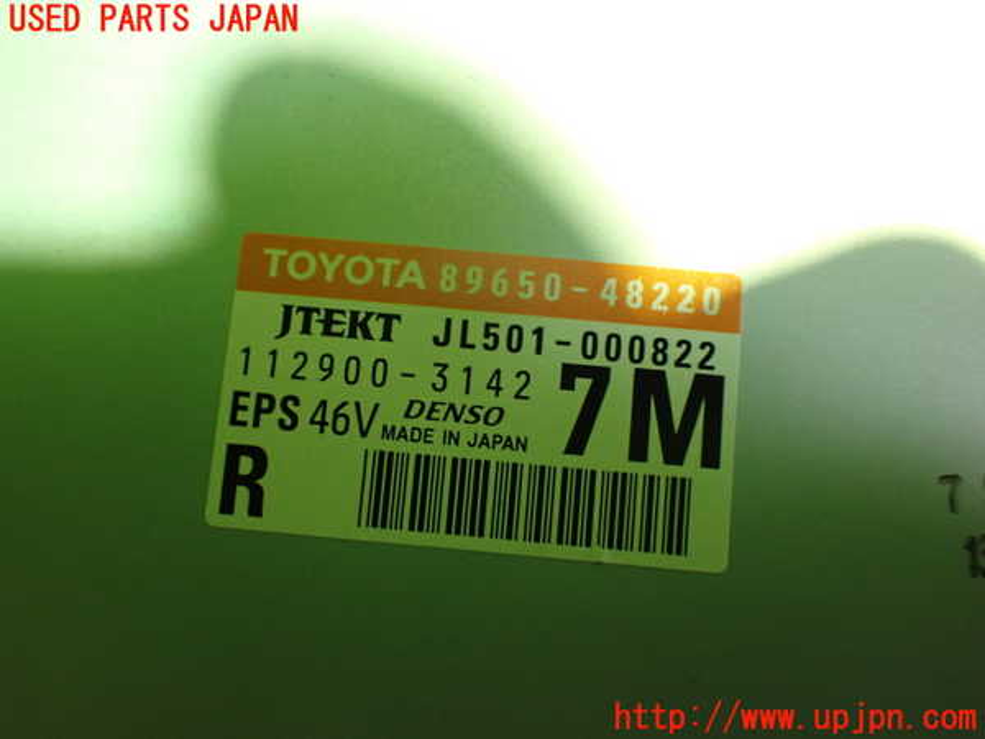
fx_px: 854
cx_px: 492
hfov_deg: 60.0
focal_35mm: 30
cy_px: 370
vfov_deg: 46.8
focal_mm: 5.4
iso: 800
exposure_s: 1/30
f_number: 2.3
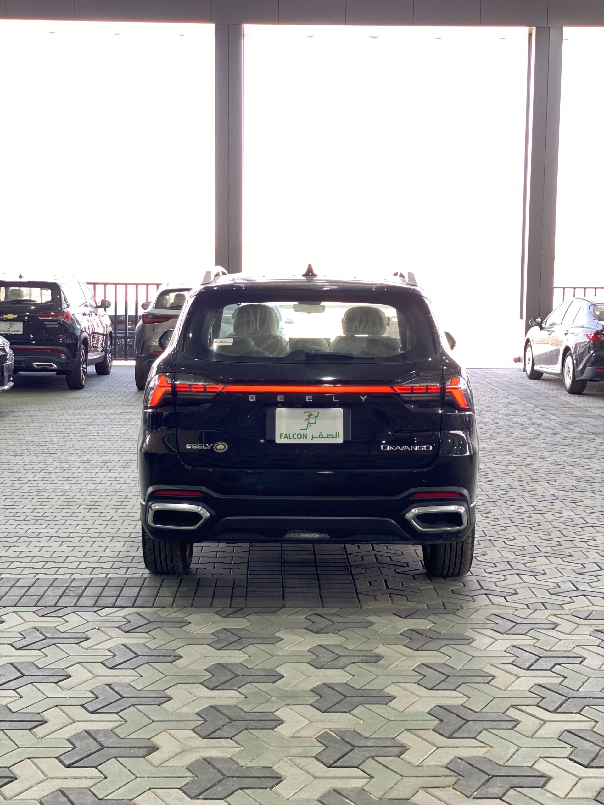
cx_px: 302
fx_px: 1210
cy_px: 402
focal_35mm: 52
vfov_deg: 36.8
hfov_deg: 28.0
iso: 125
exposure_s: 1/122
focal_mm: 6
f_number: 2
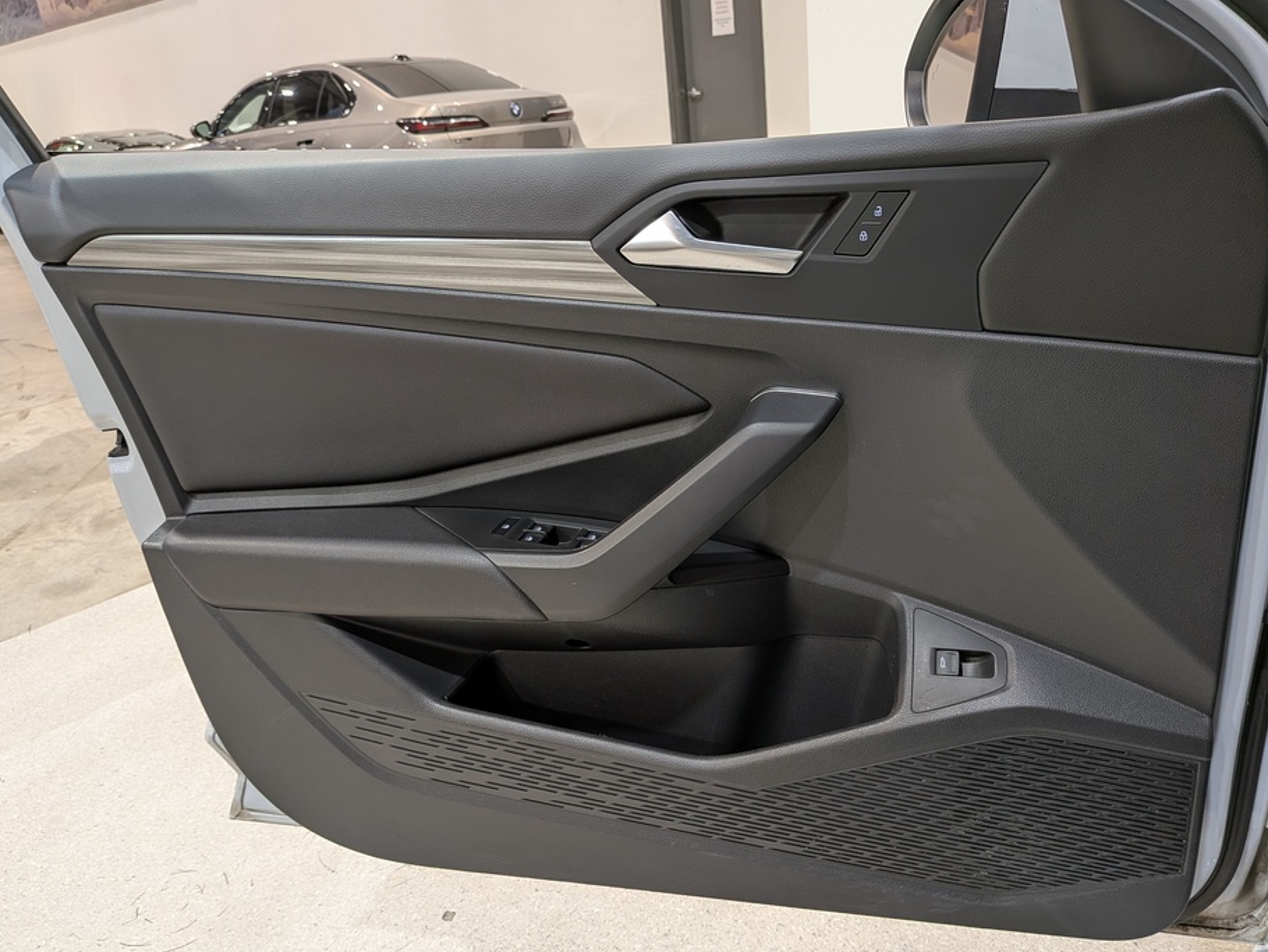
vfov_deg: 51.3
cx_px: 663
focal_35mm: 27
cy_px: 523
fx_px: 989
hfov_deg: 65.3
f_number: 1.7
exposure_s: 1/30
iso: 34
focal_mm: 4.53
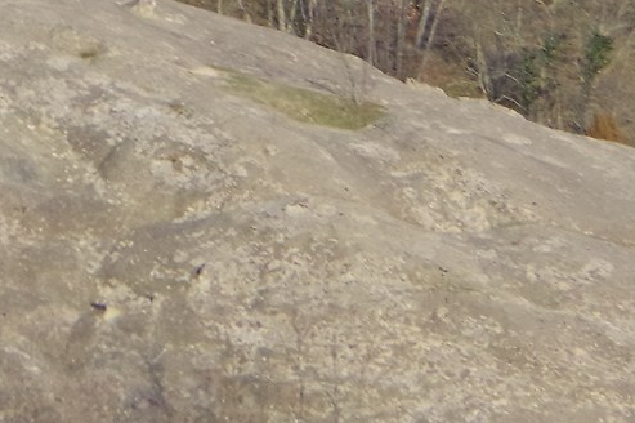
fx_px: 17344
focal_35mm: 984
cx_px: -300
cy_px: -172
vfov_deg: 1.4
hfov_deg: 2.1
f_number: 10
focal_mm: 135
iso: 1600
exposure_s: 1/250
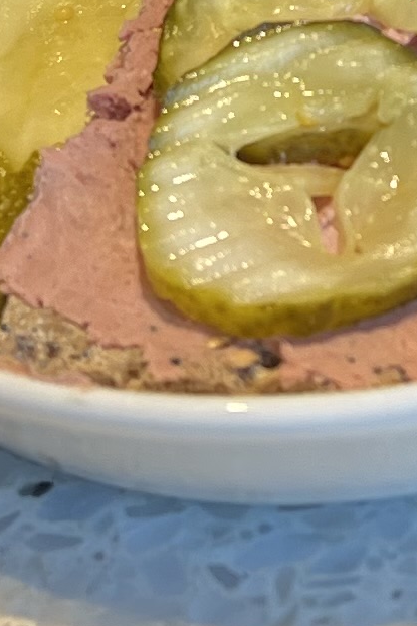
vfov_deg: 11.1
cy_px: -454
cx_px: 794
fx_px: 3042
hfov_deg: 7.6
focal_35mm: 175
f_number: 1.5
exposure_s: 1/162
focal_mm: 5.7
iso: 40
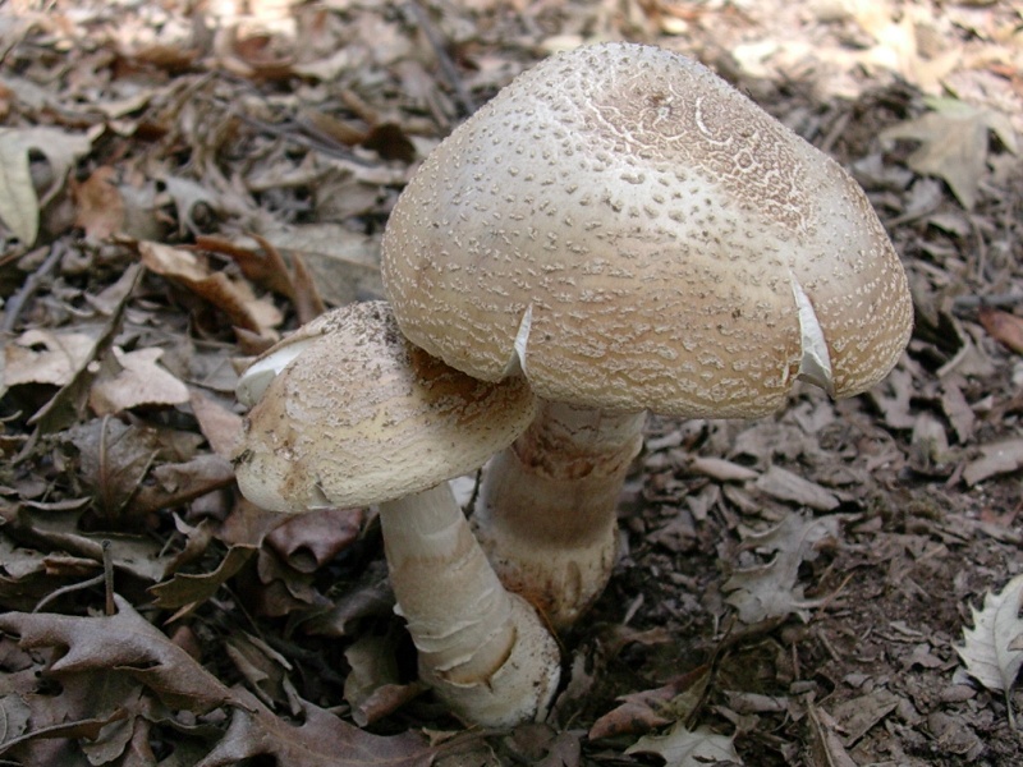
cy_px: 384
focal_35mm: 45
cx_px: 512
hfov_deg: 42.1
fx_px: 1330
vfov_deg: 32.2
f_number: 2.9
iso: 70
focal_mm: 6.7
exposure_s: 1/80.6
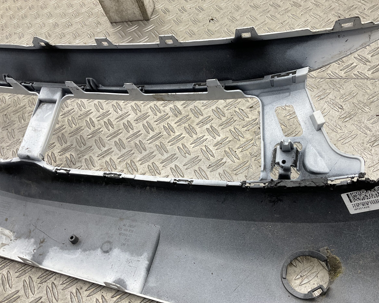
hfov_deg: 57.1
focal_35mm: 31
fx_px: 348
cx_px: 200
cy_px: 148
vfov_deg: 47.1
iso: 40
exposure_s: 1/120
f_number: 1.8
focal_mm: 3
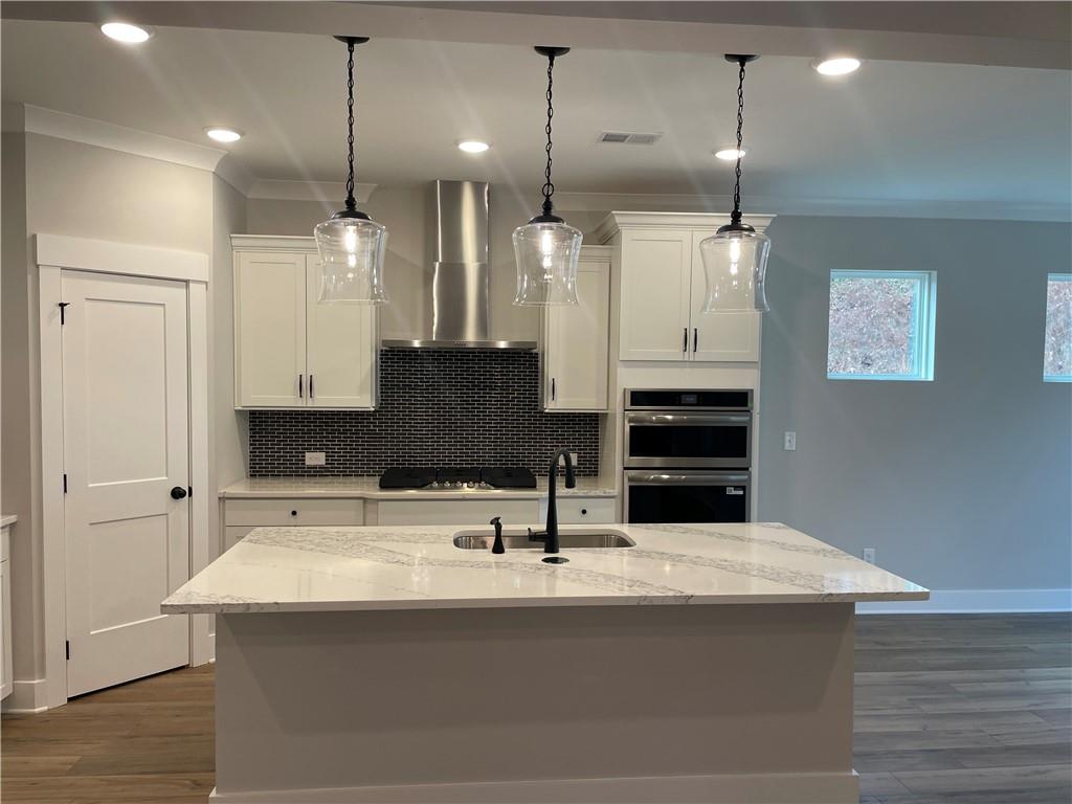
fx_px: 805
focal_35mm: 26
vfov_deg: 53.1
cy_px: 402
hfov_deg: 67.3
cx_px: 536
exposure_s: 1/120
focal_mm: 4.2
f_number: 1.6
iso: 80
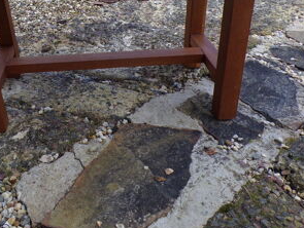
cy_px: 58
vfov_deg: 36.1
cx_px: 101
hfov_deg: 47.0
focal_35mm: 39
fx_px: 343
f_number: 4.3
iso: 80
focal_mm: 4.3
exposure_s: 1/70
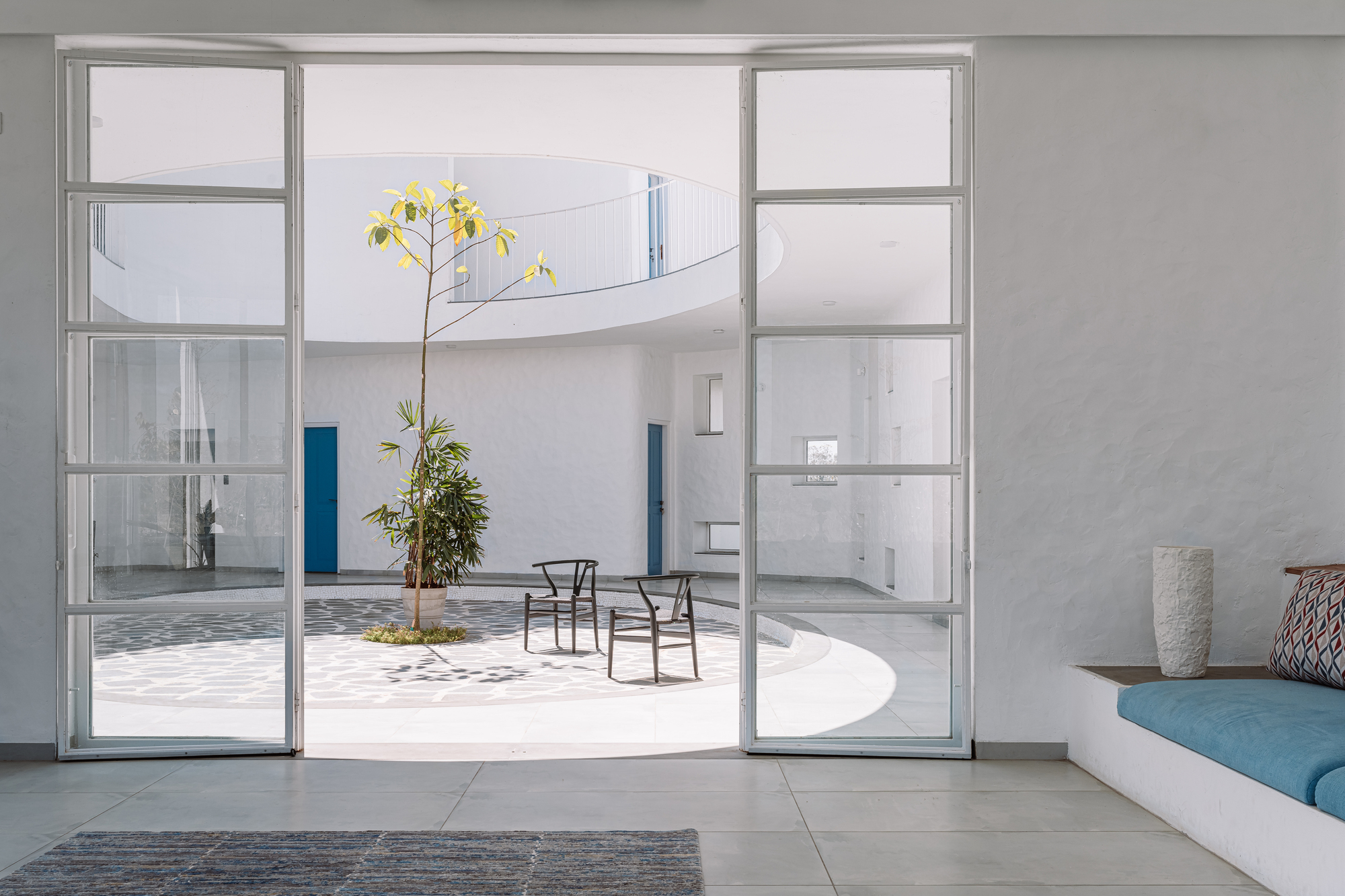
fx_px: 1307
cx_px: 672
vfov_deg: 37.8
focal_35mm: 35
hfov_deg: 54.4
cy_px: 448
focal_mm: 35
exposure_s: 1/20
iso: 64
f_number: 10
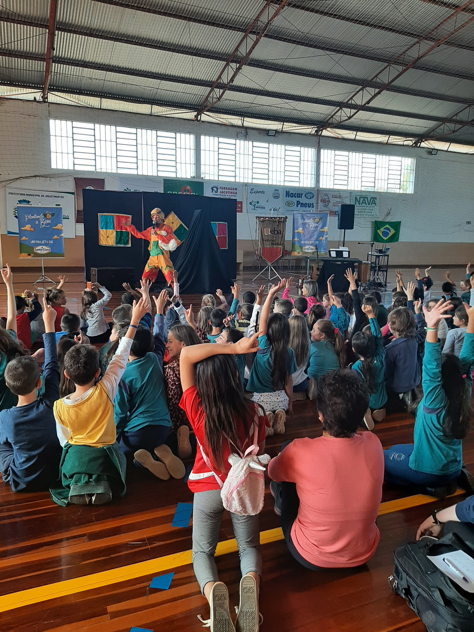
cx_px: 237
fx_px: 475
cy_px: 316
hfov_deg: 53.1
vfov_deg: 67.3
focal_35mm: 26
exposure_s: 1/120
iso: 64
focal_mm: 3.93
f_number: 1.7
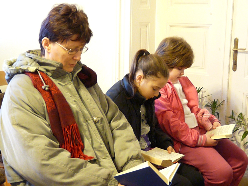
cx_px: 124
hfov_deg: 29.8
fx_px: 466
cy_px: 93
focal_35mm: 65
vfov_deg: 22.6
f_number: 3.4
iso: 1600
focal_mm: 11.5
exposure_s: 1/20
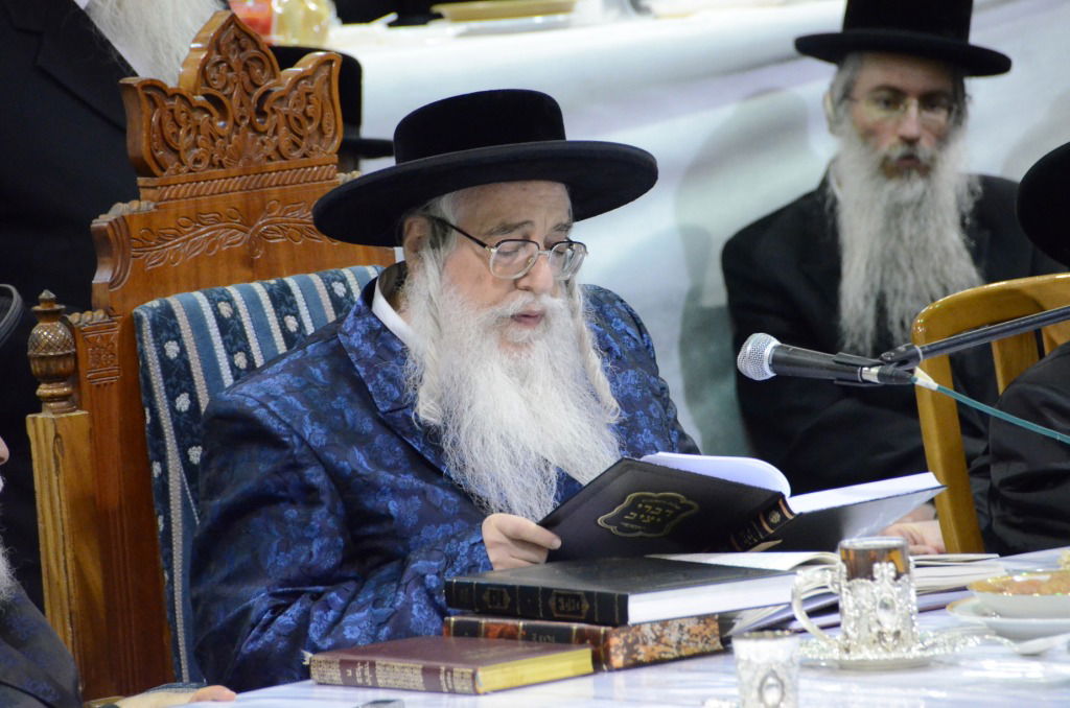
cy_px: 354
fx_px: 12011
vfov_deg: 3.4
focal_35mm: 405
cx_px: 535
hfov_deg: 5.1
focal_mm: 270
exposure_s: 1/60
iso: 5000
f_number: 5.6
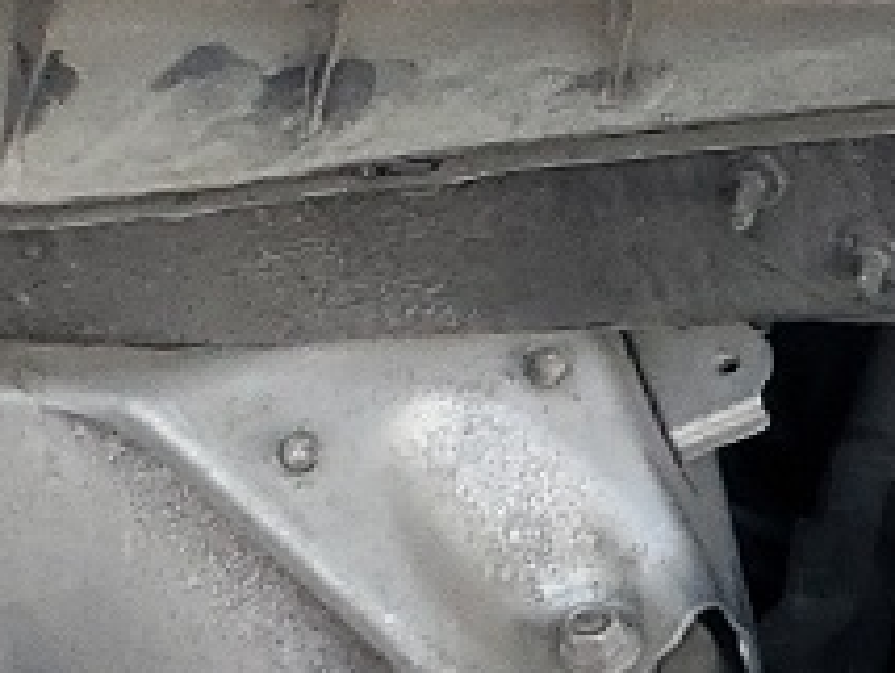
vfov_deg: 6.9
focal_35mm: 194
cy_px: 1994
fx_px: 5022
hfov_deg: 8.7
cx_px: 2564
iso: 50
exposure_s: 1/185
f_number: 1.5
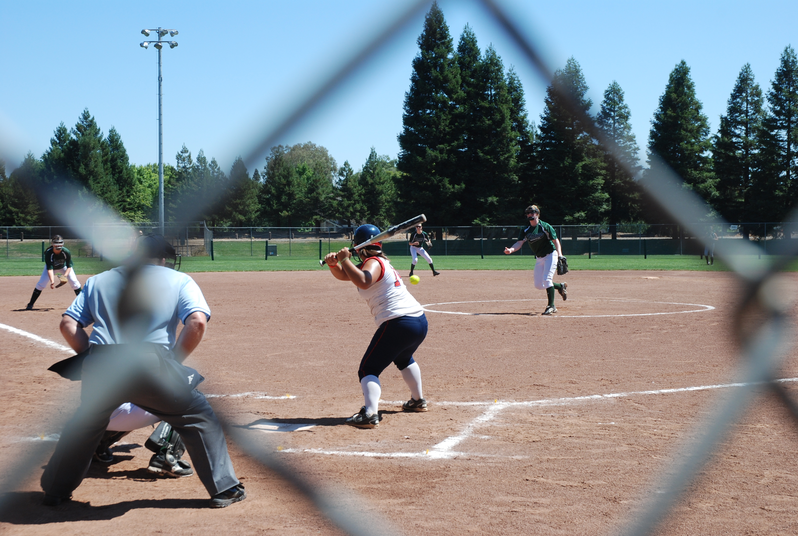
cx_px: 399
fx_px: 1266
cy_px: 268
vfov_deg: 23.9
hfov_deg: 35.0
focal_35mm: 57
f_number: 8
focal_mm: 38
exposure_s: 1/250
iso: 200
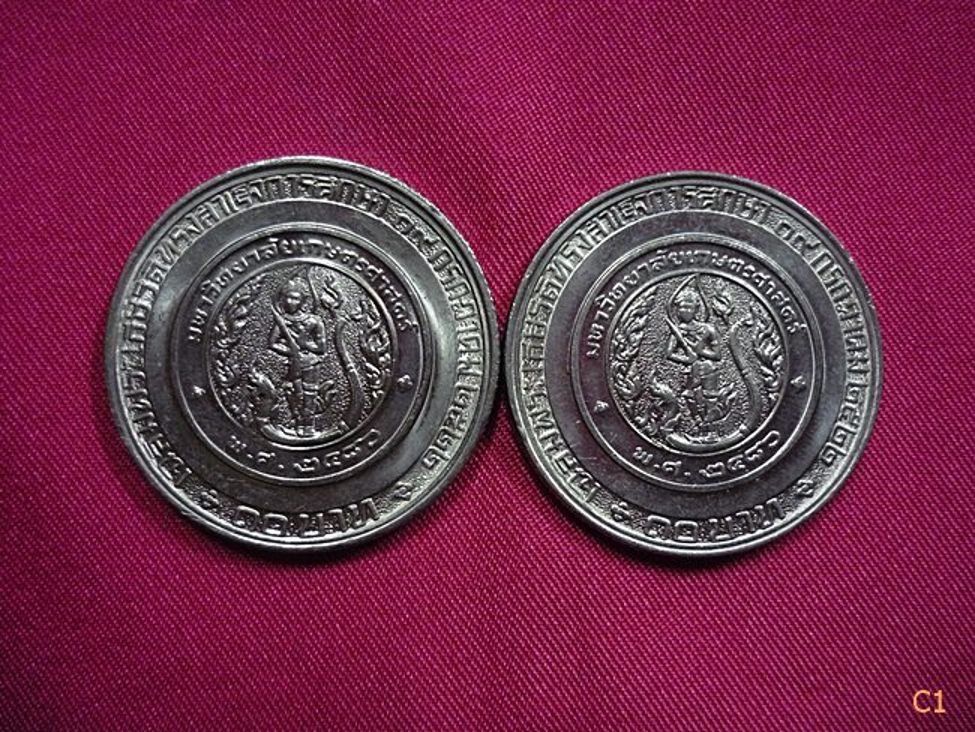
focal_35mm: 33
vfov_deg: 43.0
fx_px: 930
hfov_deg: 55.3
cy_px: 366
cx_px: 488
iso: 400
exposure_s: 1/8
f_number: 2.8
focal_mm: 5.5
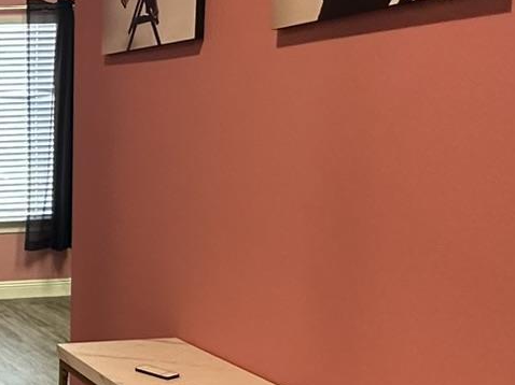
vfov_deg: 24.2
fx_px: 892
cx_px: -177
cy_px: 269
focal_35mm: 60
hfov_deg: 26.6
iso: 400
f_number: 2.2
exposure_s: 1/60
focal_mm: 2.22
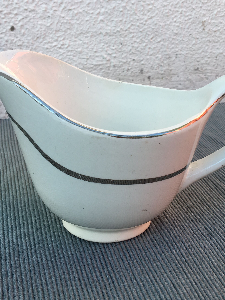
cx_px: 127
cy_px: 118
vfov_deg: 41.9
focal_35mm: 45
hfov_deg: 32.1
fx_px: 390
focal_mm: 4.15
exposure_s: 1/268
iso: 25
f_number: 2.2
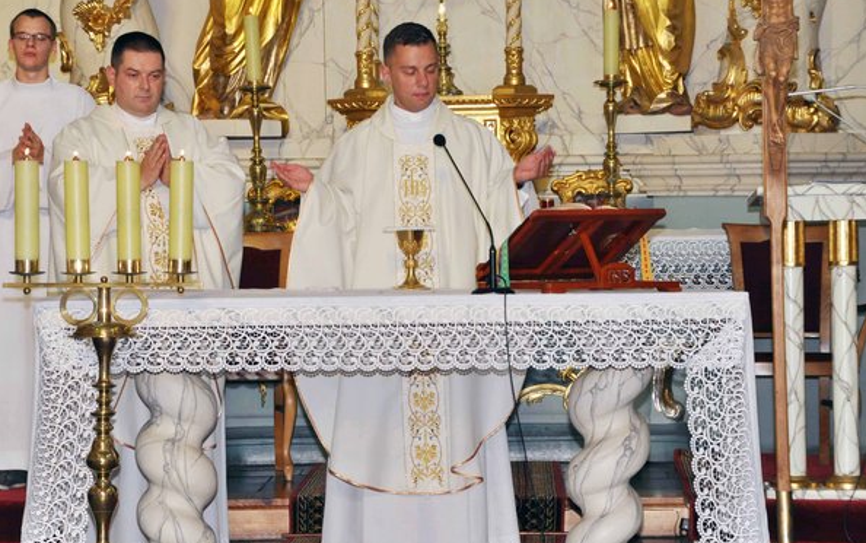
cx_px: 401
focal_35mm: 109
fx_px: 2564
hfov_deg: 19.2
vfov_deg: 12.1
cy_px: 261
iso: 1000
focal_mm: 65
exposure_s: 1/60
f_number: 11
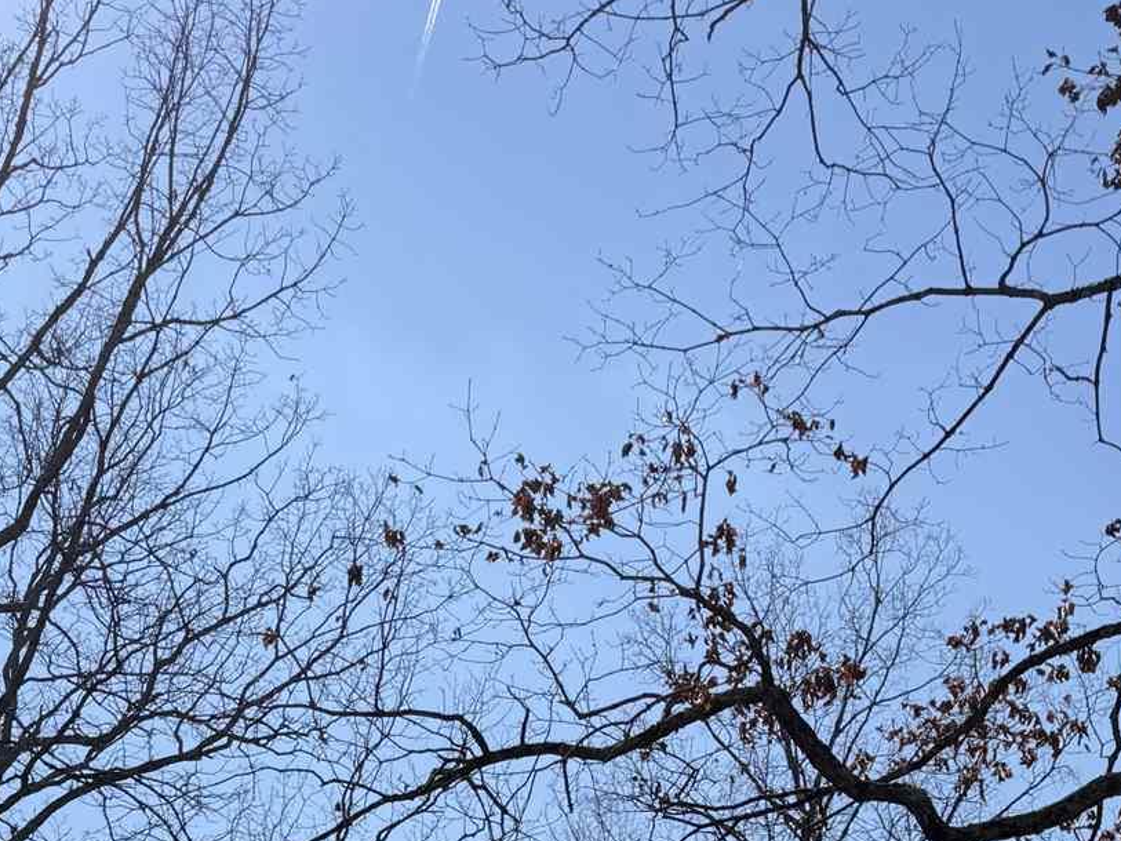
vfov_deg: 17.5
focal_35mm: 68
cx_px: 303
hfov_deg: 28.2
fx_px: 2202
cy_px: 1511
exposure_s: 1/6173
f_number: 1.78
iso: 80
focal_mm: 6.76
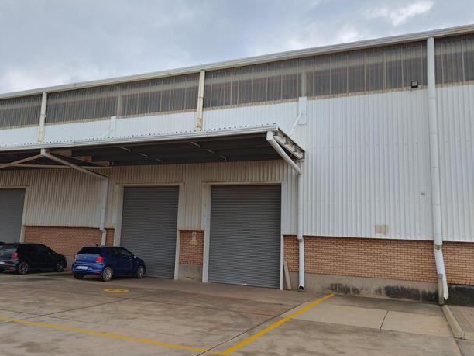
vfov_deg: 41.8
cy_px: 176
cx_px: 175
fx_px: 466
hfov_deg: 53.3
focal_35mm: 34
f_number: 1.8
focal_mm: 4.7
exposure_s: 1/720
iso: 100
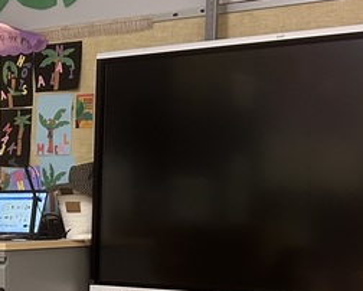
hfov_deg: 18.1
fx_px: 1107
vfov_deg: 14.4
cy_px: 370
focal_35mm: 103
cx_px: -12
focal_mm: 5.7
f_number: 1.5
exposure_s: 1/60
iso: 200
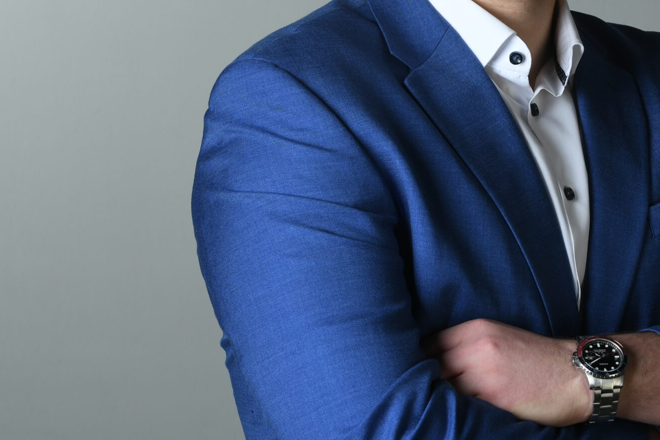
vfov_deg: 6.7
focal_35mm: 204
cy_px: 27
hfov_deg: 10.1
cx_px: 487
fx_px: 3739
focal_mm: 70
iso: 200
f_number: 7.1
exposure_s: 1/100
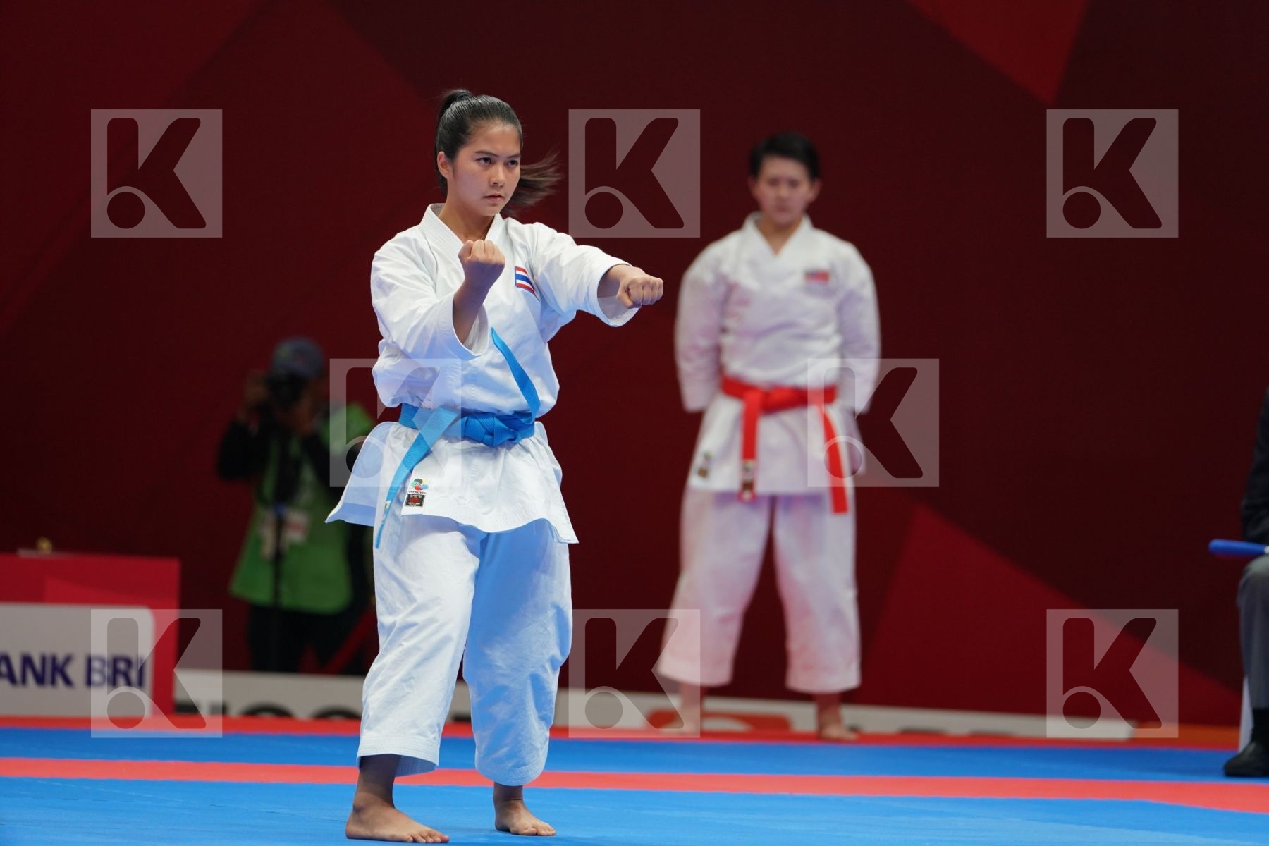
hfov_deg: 7.5
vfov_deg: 5.0
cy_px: 423
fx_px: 9728
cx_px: 634
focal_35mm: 276
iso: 1600
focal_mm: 276
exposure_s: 1/500
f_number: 4
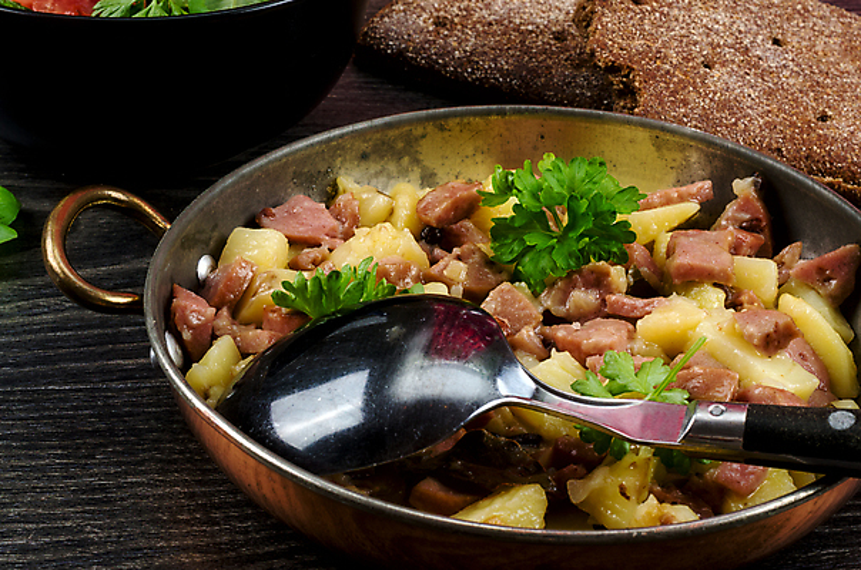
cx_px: 430
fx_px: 1790
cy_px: 285
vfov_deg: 18.1
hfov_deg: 27.0
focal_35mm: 75
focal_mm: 50
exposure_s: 1/160
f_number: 16
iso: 100
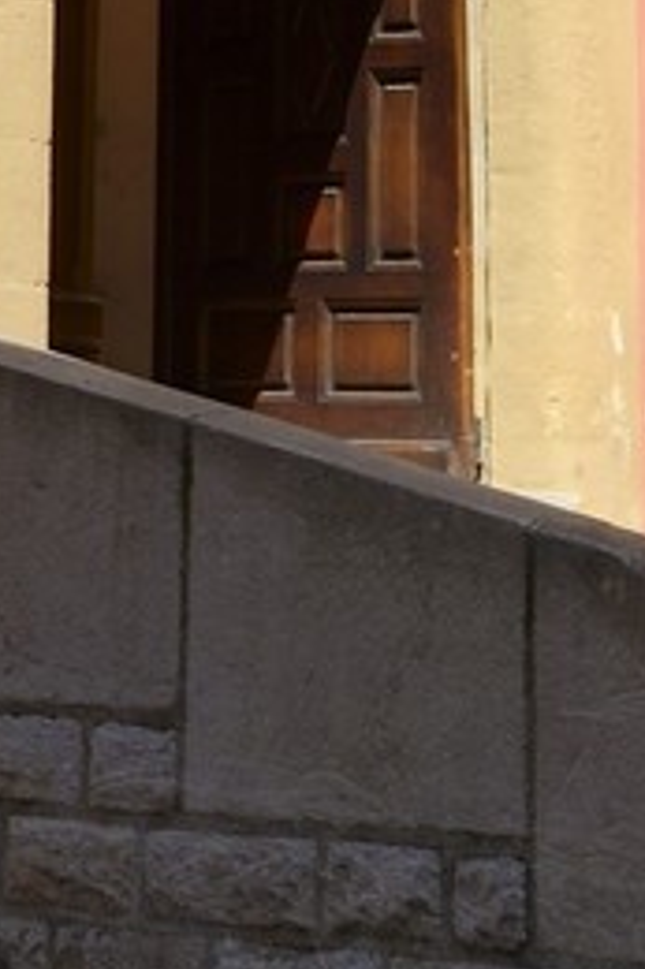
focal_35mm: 191
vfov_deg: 9.4
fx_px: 5140
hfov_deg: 7.2
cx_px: 106
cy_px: -1513
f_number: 7.1
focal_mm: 31
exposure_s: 1/250
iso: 100
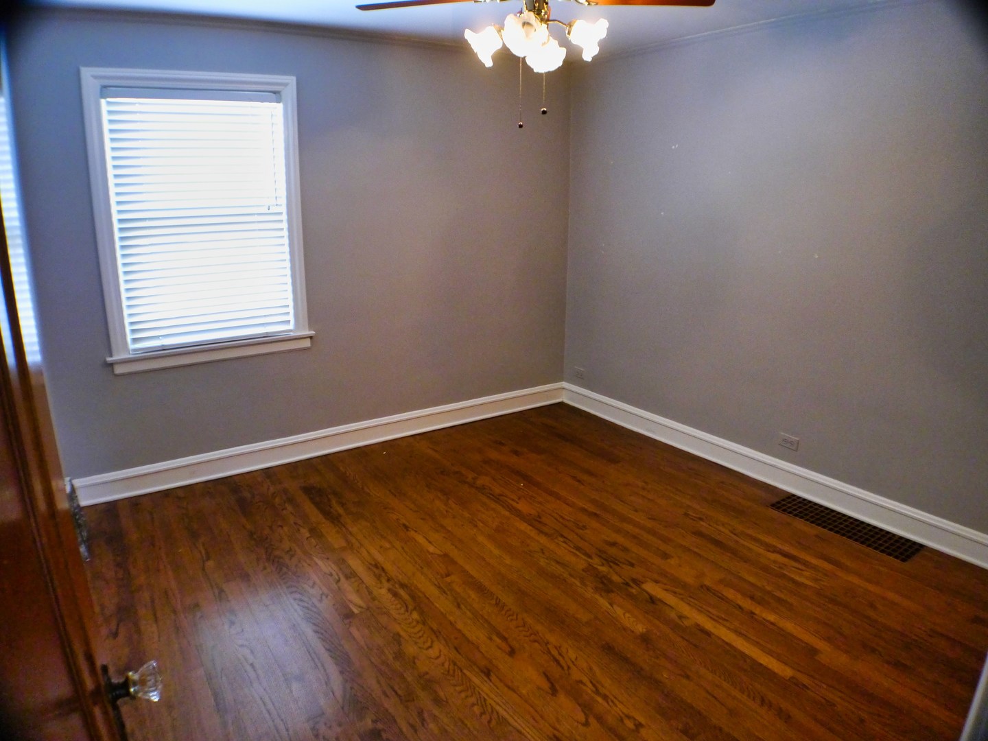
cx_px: 494
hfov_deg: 63.4
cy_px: 370
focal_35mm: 28
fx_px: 799
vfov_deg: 49.7
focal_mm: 14
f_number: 3.5
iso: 1600
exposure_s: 1/40
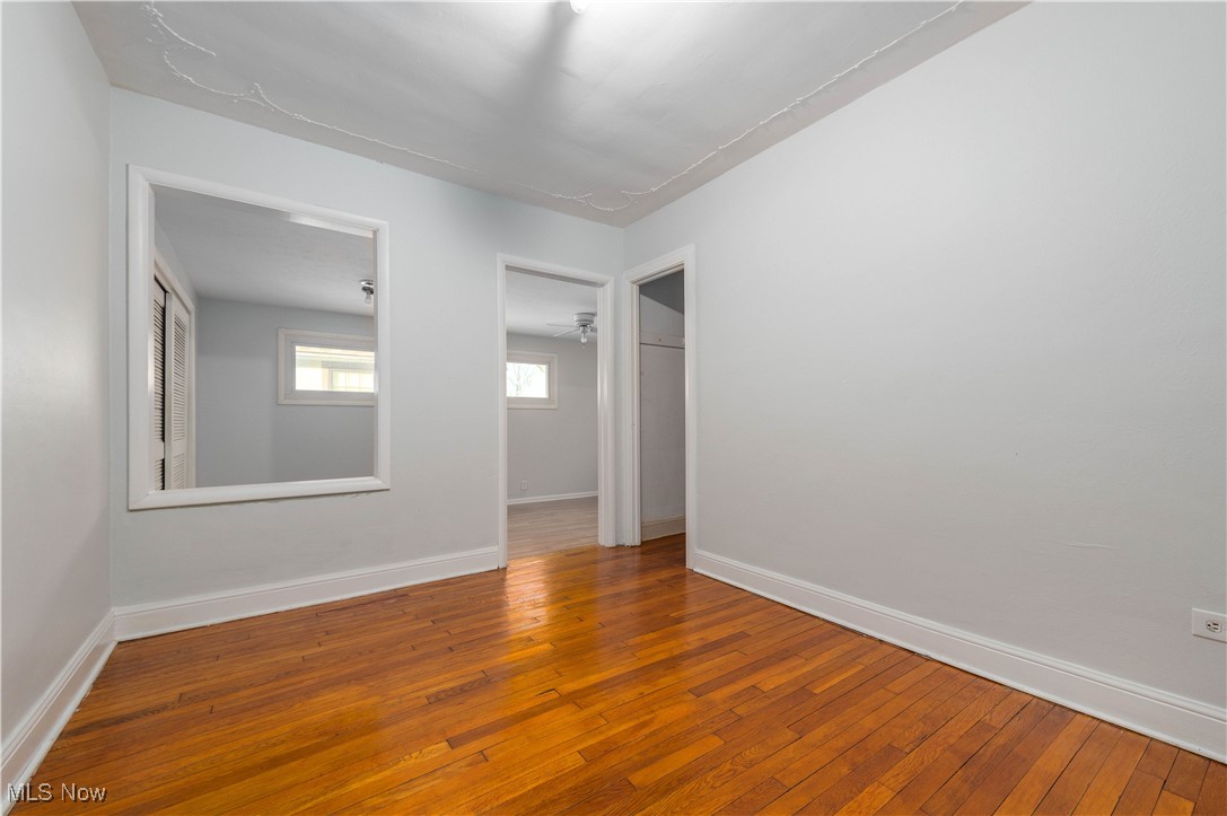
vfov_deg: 81.1
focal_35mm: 14
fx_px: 477
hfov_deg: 104.3
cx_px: 614
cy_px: 408
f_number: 8
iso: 320
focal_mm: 14
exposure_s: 1/60
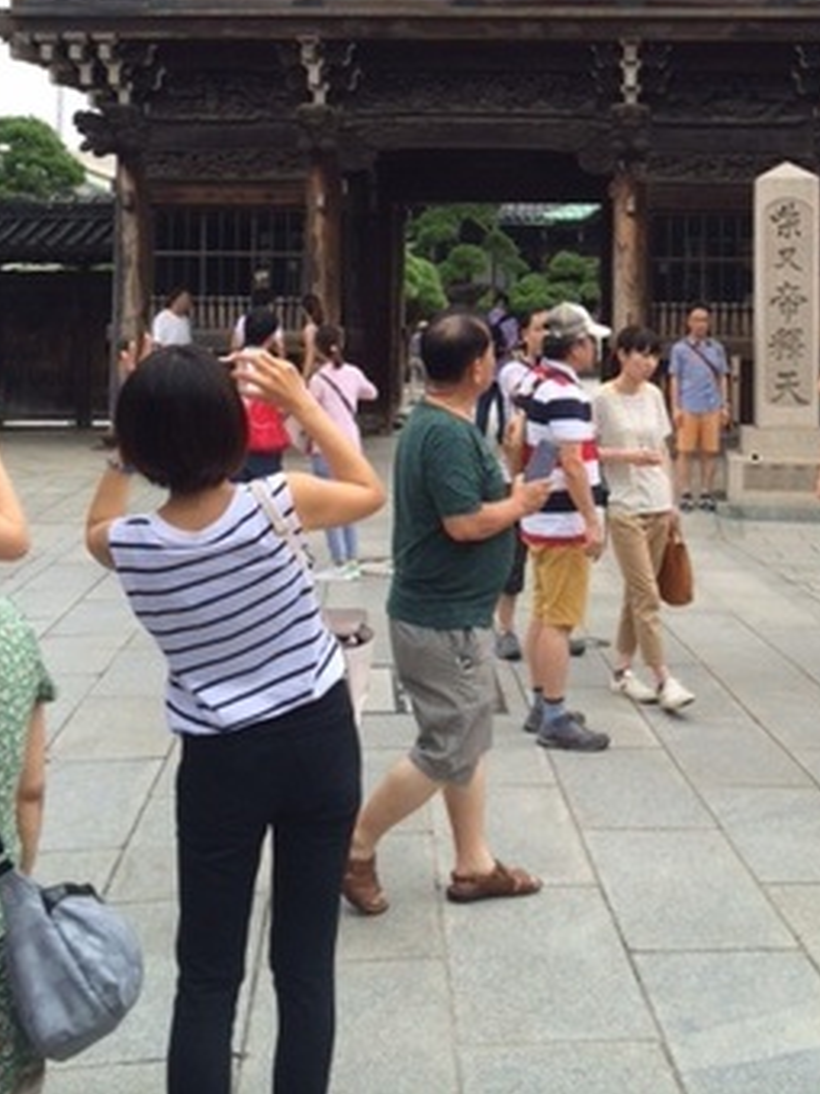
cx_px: 551
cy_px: 240
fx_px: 1484
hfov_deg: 30.6
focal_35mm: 47
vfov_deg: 39.1
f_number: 2.2
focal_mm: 4.12
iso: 32
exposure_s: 1/432
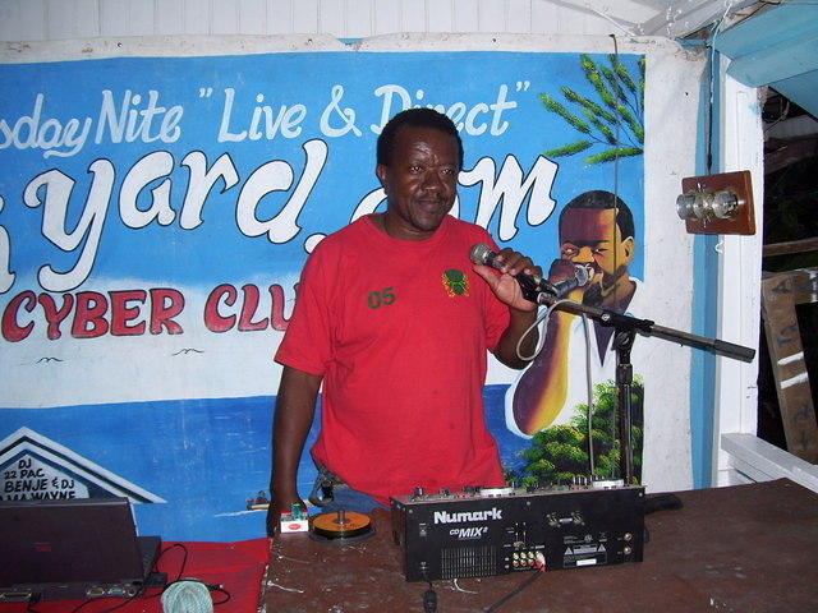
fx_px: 851
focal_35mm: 36
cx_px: 409
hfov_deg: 51.4
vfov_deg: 39.7
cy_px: 306
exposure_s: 1/60
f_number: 2.7
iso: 100
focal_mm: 6
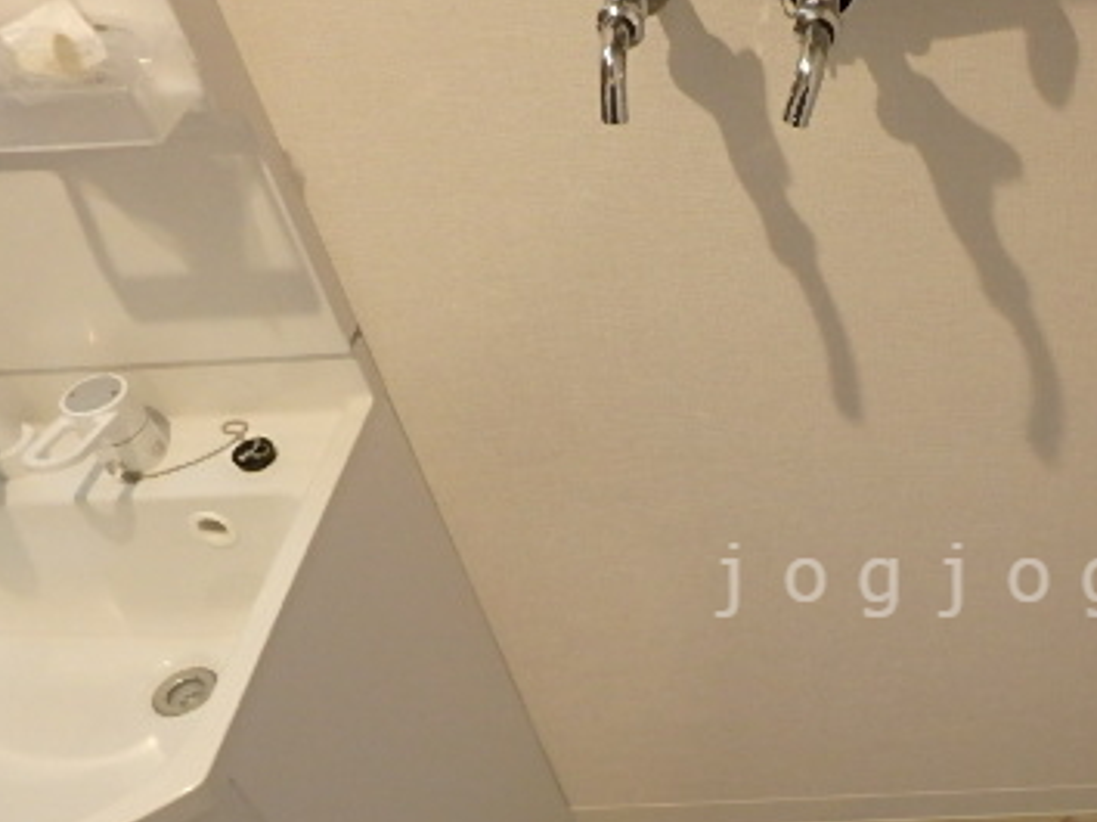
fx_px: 1203
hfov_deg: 45.7
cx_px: 927
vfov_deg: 37.1
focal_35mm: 38
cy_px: 580
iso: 400
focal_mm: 3.7
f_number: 3.5
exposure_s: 1/30
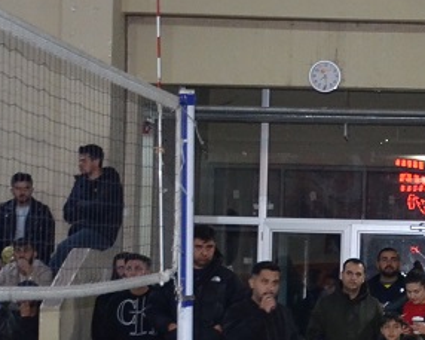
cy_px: 177
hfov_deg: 10.5
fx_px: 2227
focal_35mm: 177
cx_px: 652
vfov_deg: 8.7
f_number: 3.8
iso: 800
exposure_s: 1/60
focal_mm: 24
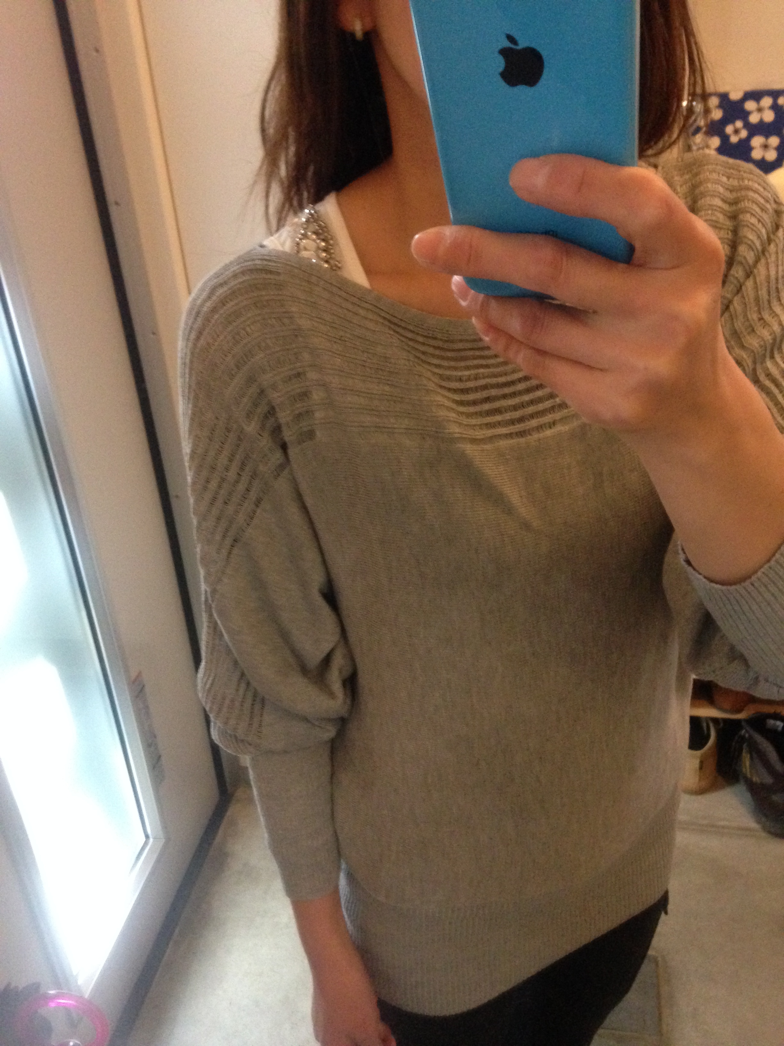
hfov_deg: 42.9
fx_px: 997
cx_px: 392
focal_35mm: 33
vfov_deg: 55.4
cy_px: 523
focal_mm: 4.12
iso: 500
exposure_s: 1/15
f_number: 2.4
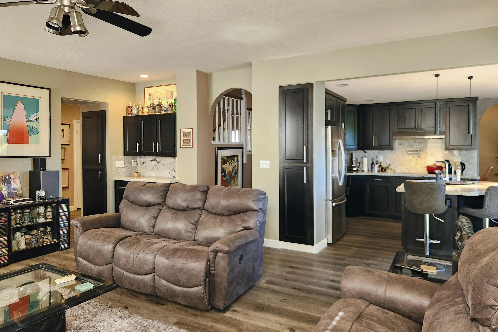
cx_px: 249
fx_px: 332
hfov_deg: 73.7
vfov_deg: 53.1
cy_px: 160
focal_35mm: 24
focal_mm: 5.4
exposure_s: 1/120
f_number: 1.8
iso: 400
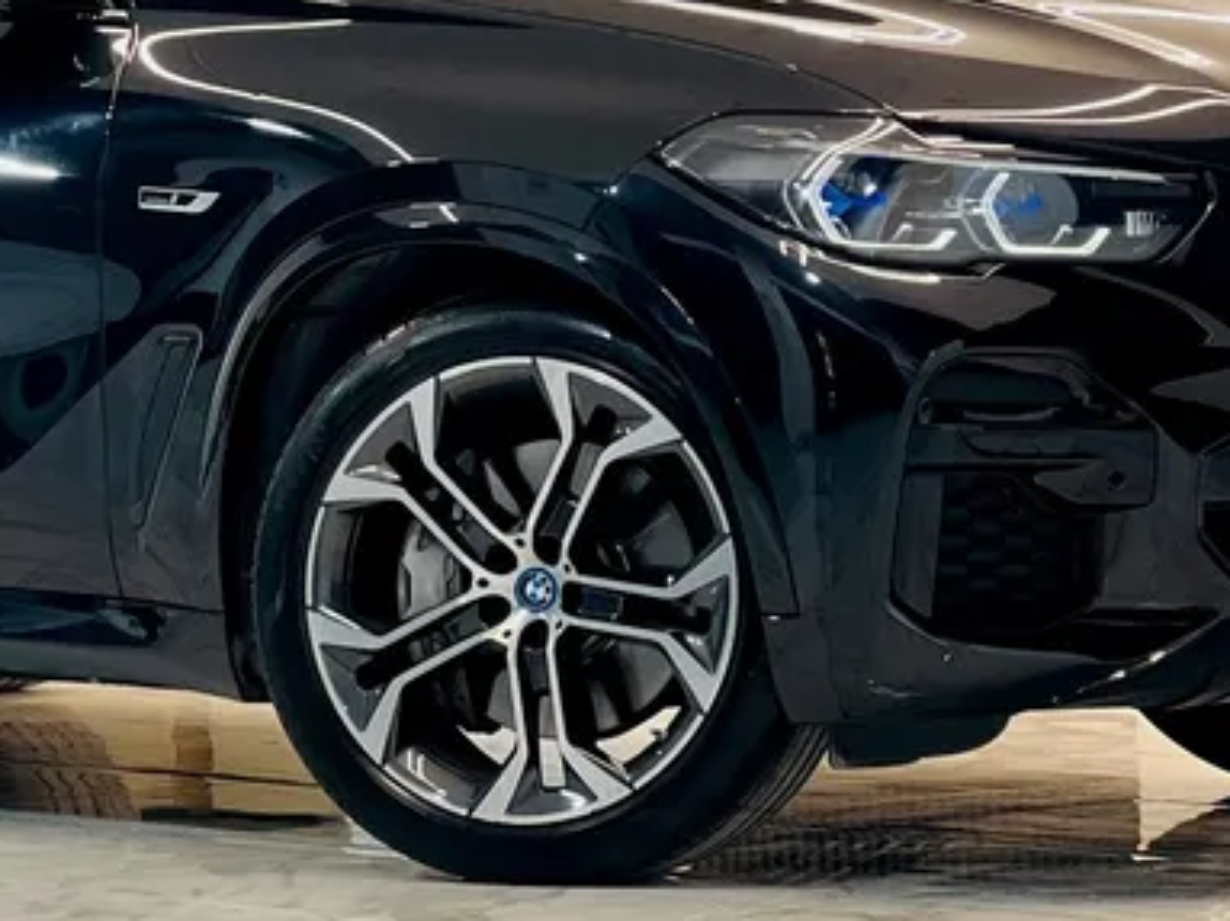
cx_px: 273
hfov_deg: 10.2
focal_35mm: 193
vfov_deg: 7.7
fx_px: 6856
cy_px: 244
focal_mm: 9
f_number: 2.8
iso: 125
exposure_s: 1/33
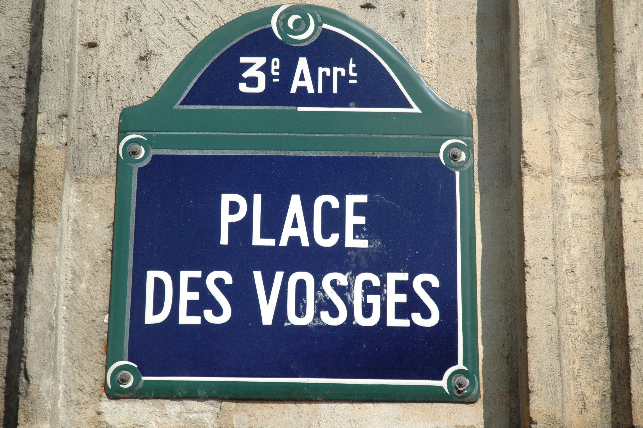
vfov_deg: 14.7
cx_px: 322
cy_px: 214
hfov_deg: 21.9
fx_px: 1660
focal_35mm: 93
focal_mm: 62
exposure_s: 1/500
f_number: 11
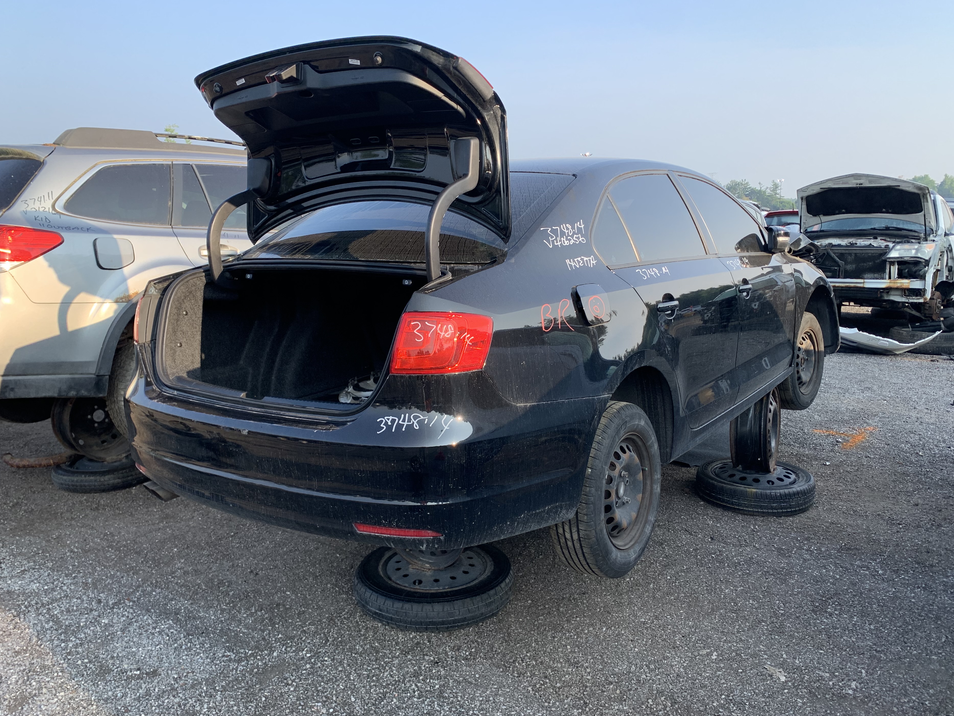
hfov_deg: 63.4
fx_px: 772
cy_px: 365
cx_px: 490
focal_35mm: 28
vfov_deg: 49.7
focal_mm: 4.25
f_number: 1.8
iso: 25
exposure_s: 1/467
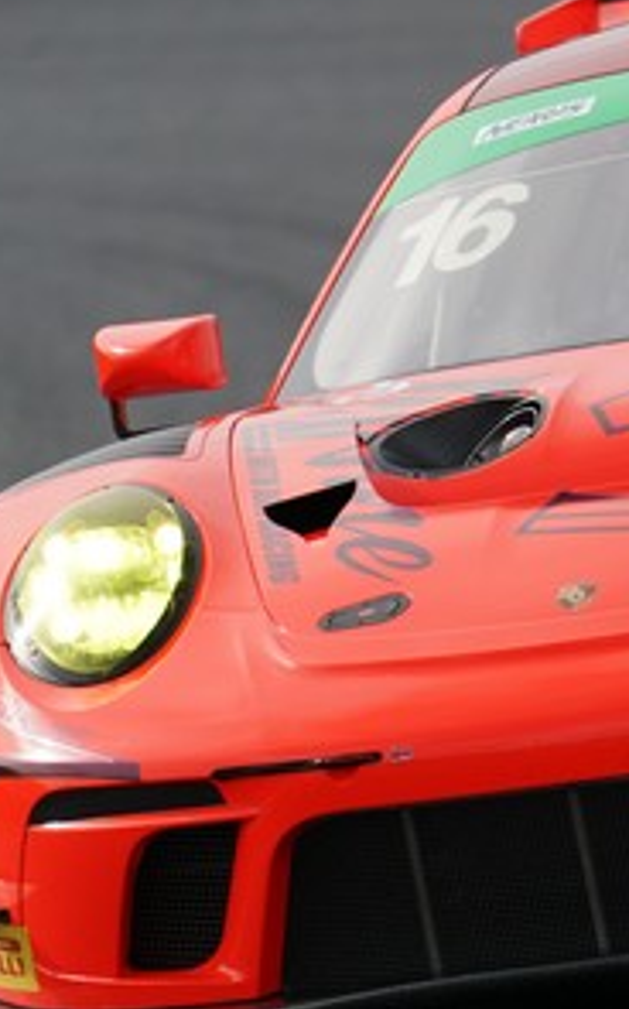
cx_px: 824
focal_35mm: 1494
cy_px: 383
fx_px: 41037
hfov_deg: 0.9
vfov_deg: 1.4
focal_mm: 600
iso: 250
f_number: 7.1
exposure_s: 1/800
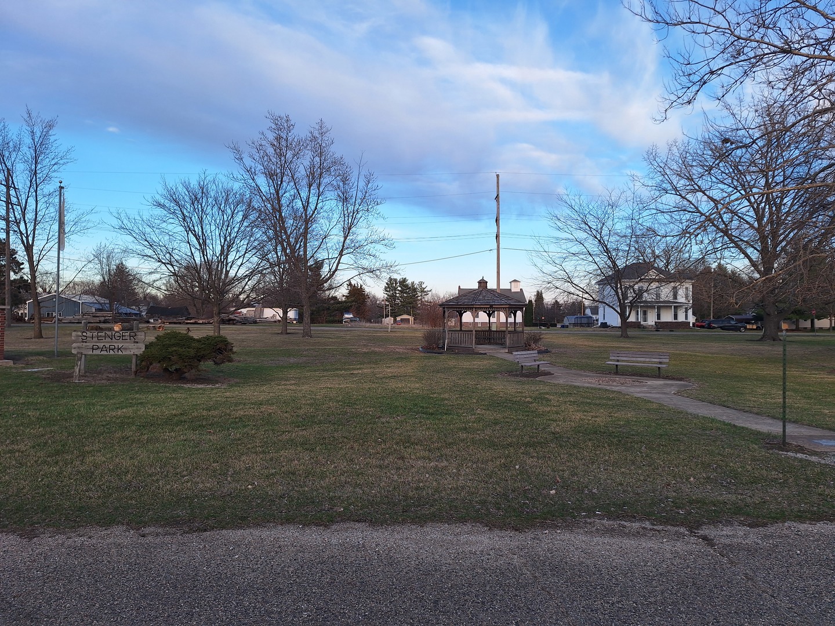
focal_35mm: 23
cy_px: 313
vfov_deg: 58.9
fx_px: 555
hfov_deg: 73.9
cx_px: 418
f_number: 1.8
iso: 40
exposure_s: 1/391
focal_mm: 5.54
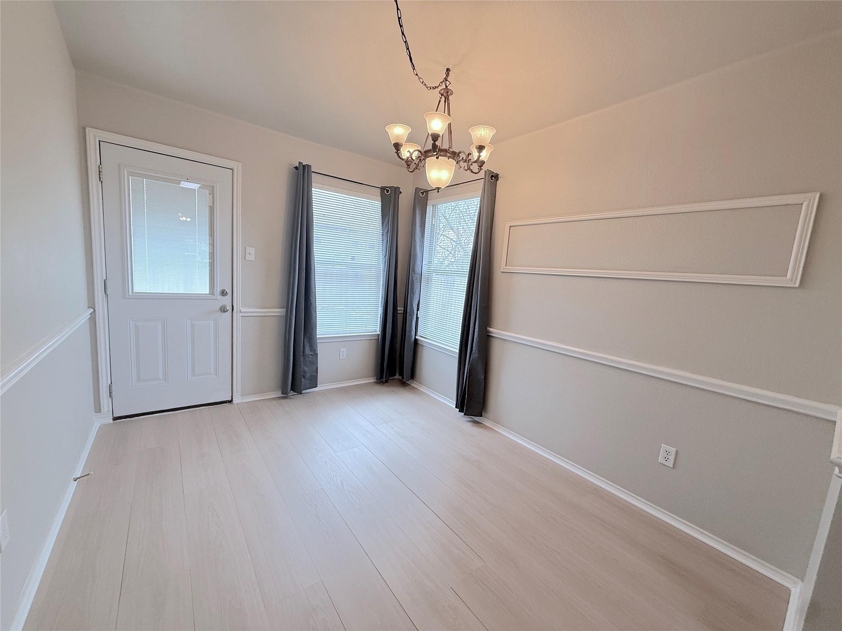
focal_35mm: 14
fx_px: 341
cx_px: 421
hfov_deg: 102.1
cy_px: 316
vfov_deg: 85.7
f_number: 2.2
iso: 80
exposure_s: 1/120
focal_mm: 2.22
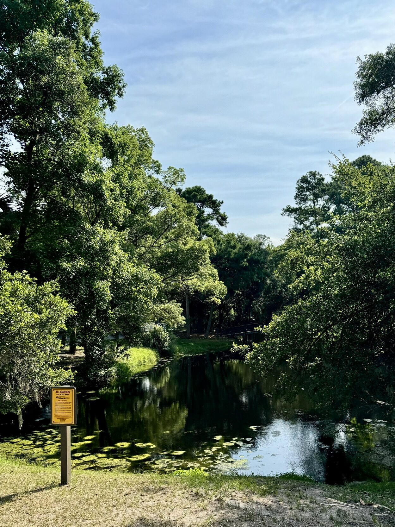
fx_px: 365
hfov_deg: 56.8
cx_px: 198
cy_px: 264
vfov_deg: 71.6
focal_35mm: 24
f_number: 1.78
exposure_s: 1/3802
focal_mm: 6.76
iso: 80
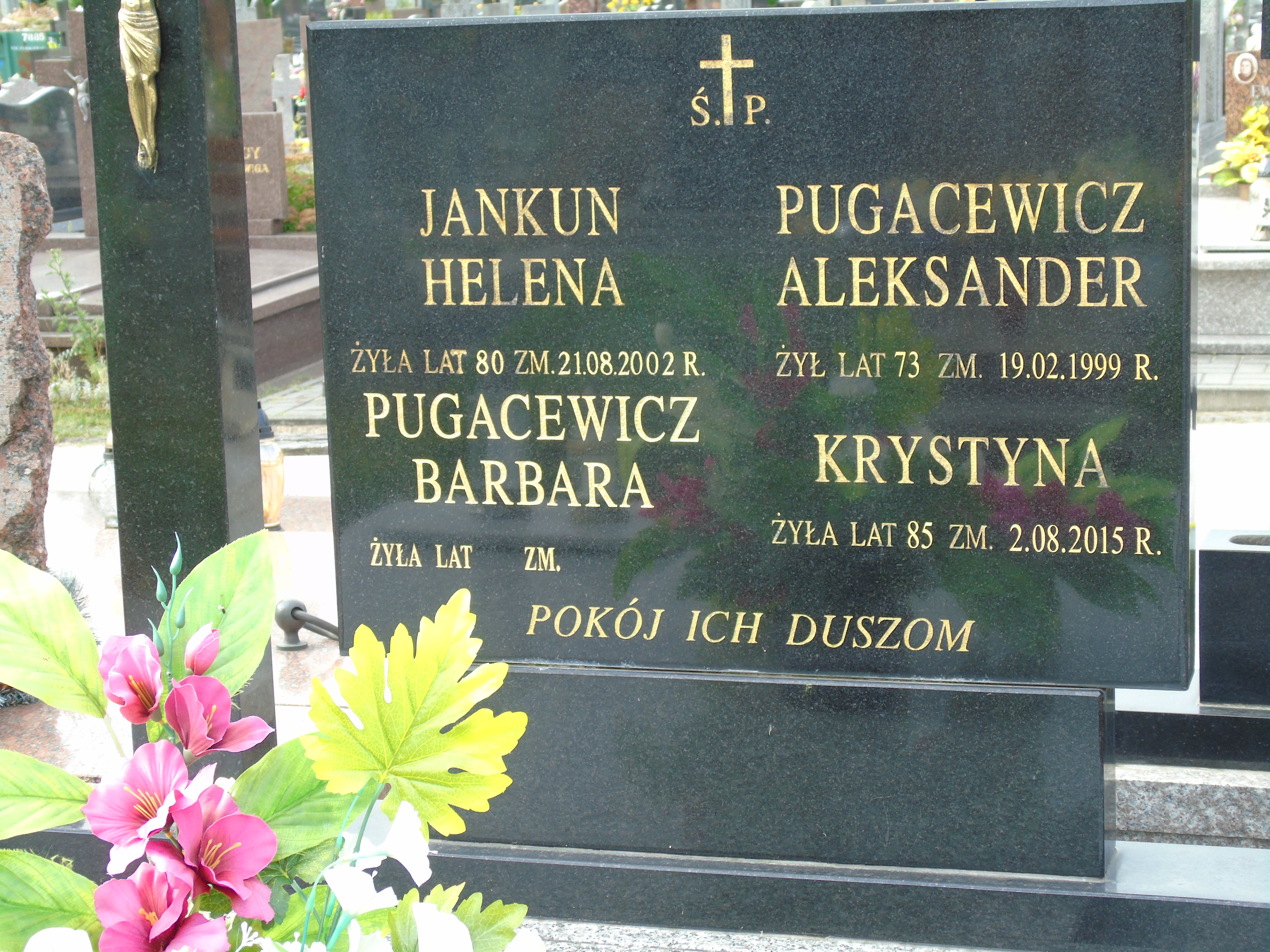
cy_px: 476
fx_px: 2605
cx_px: 635
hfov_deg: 27.4
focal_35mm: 71
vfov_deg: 20.7
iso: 80
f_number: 4.7
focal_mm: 13
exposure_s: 1/50
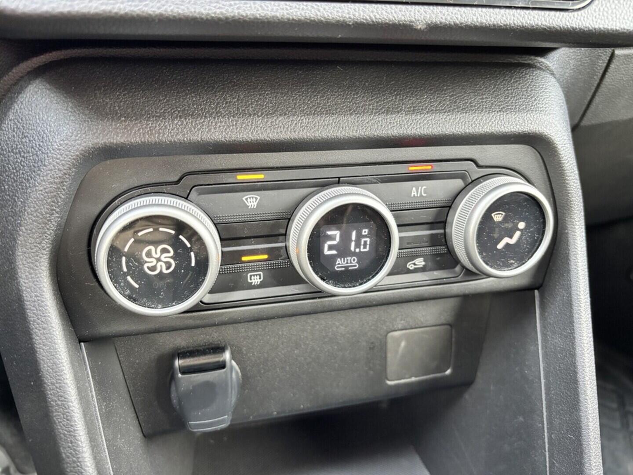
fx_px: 475
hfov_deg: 67.3
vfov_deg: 53.1
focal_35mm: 26
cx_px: 316
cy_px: 238
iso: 400
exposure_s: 1/56
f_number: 1.6
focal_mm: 5.96
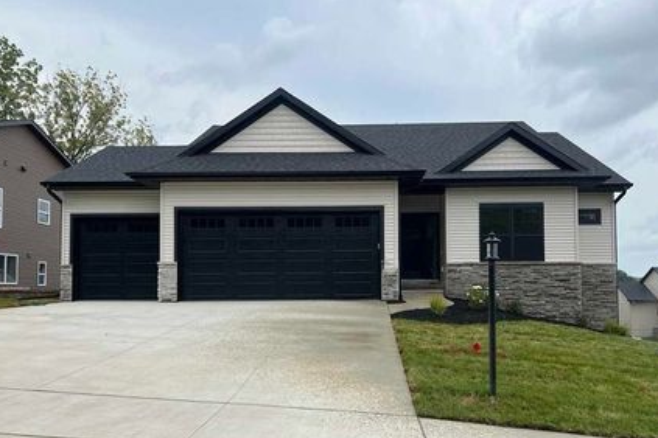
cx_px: 347
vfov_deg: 40.9
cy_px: 262
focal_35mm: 32
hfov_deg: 58.7
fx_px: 585
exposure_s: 1/3968
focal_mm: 5.7
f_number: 1.5
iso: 50
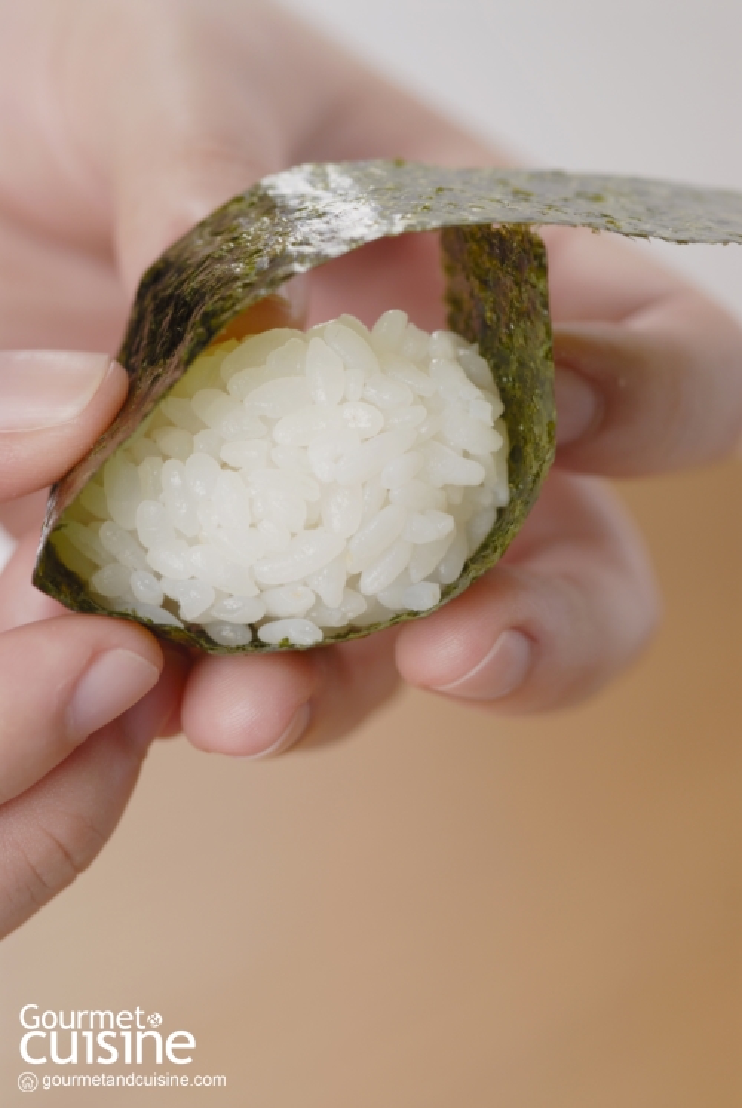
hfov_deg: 8.7
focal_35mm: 158
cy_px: 554
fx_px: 4856
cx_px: 371
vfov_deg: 13.0
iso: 100
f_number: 5.6
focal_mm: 105
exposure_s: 1/60
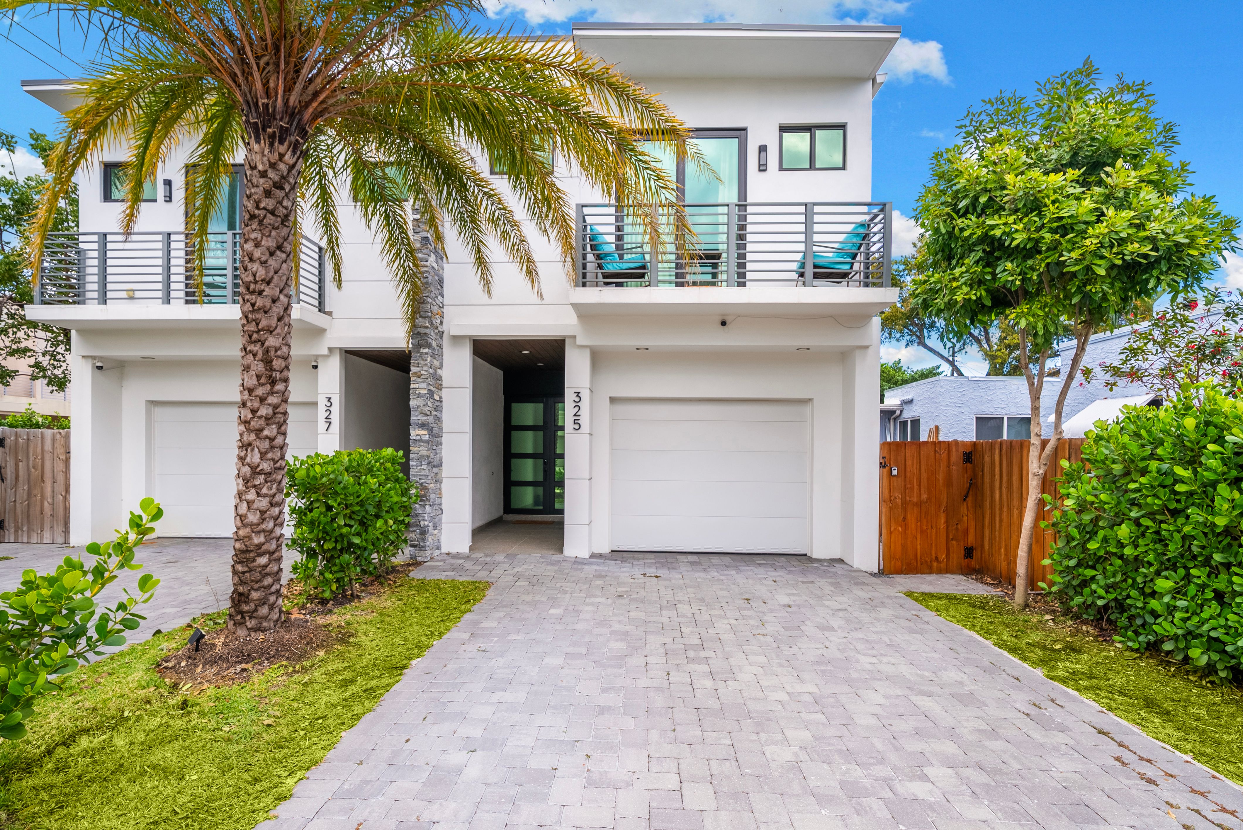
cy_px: 415
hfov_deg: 93.2
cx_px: 622
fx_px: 587
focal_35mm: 17
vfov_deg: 70.5
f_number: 8
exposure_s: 1/100
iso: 100
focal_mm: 17
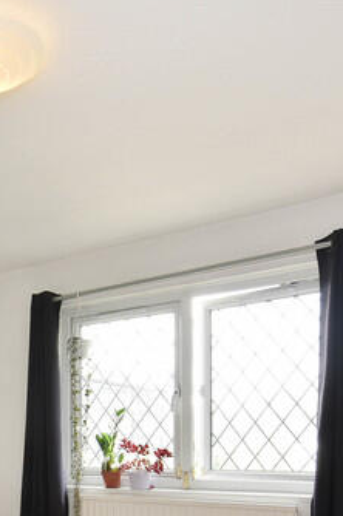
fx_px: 616
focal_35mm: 43
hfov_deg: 27.5
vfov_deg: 41.7
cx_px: -65
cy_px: 467
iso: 400
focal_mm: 14
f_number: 8
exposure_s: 1/30
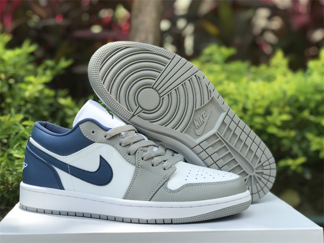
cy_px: 122
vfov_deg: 25.7
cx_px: 162
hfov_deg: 33.8
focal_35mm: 57
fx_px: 534
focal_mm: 6.6
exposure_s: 1/263
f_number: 2.8
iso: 20
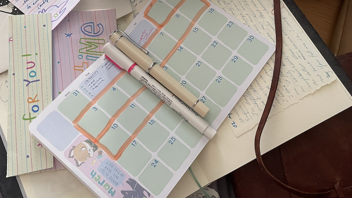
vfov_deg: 31.4
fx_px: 345
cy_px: 48
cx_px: 172
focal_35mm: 37
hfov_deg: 54.0
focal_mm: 4.2
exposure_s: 1/60
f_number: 1.6
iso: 320
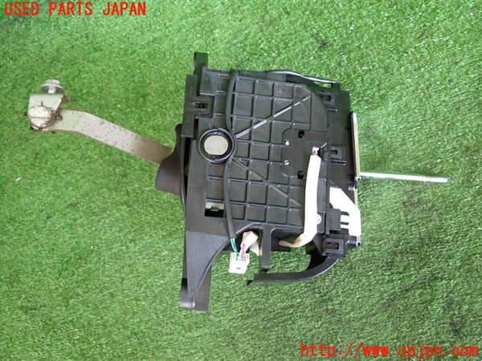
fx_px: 446
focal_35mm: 32
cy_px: 180
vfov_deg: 44.2
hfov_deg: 56.8
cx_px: 241
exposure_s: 1/50
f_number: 2.4
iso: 500
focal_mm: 5.79
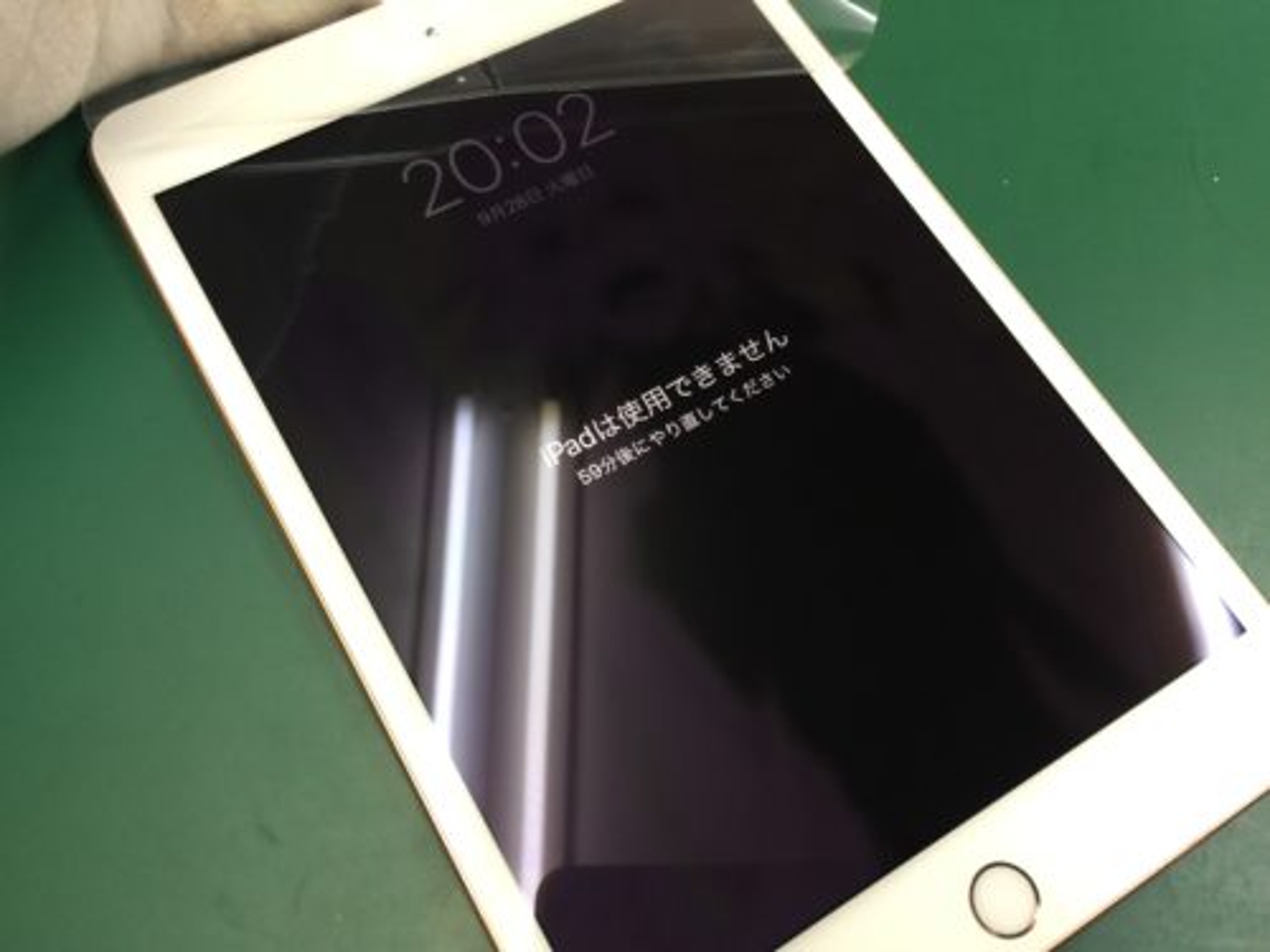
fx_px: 1064
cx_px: 635
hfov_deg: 61.7
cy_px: 476
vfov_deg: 48.2
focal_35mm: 29
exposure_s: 1/33
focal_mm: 4.15
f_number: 2.2
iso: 50
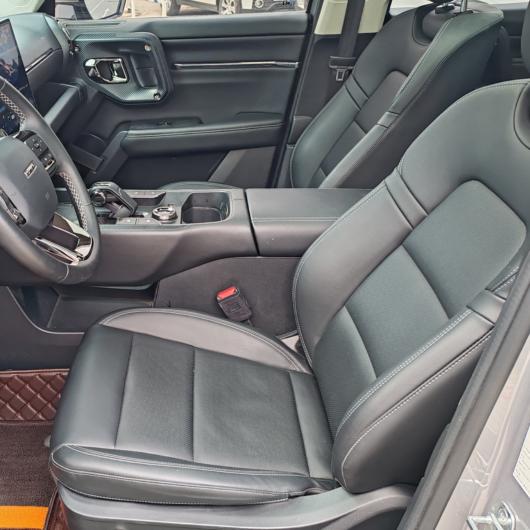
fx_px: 641
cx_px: 154
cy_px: 293
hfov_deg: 43.9
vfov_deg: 44.9
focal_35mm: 37
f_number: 1.9
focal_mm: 6.12
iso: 800
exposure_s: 1/50
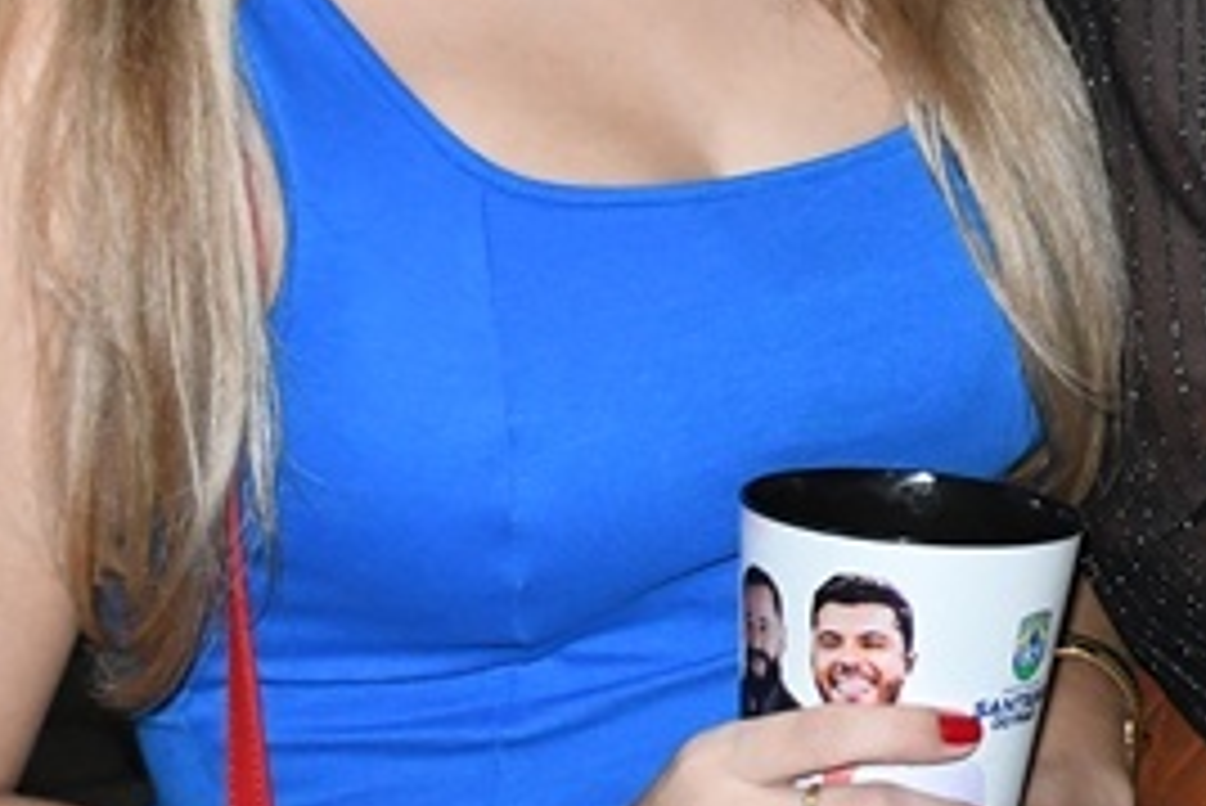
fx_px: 5128
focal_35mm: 153
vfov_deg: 8.8
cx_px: 1778
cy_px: -426
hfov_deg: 12.8
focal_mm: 27
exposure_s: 1/200
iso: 2500
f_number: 5.6
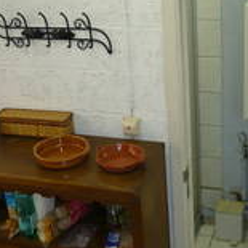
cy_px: 133
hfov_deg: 24.0
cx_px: 128
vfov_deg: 24.0
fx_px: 584
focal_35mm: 72
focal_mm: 5.8
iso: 100
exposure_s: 1/30
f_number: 2.8
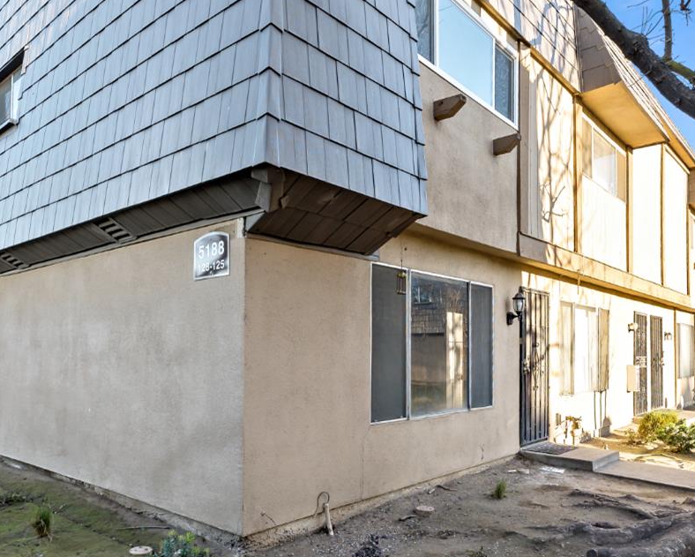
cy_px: 242
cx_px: 335
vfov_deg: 56.6
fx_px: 514
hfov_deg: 68.1
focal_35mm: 25
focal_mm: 14
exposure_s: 1/100
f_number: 5
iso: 80
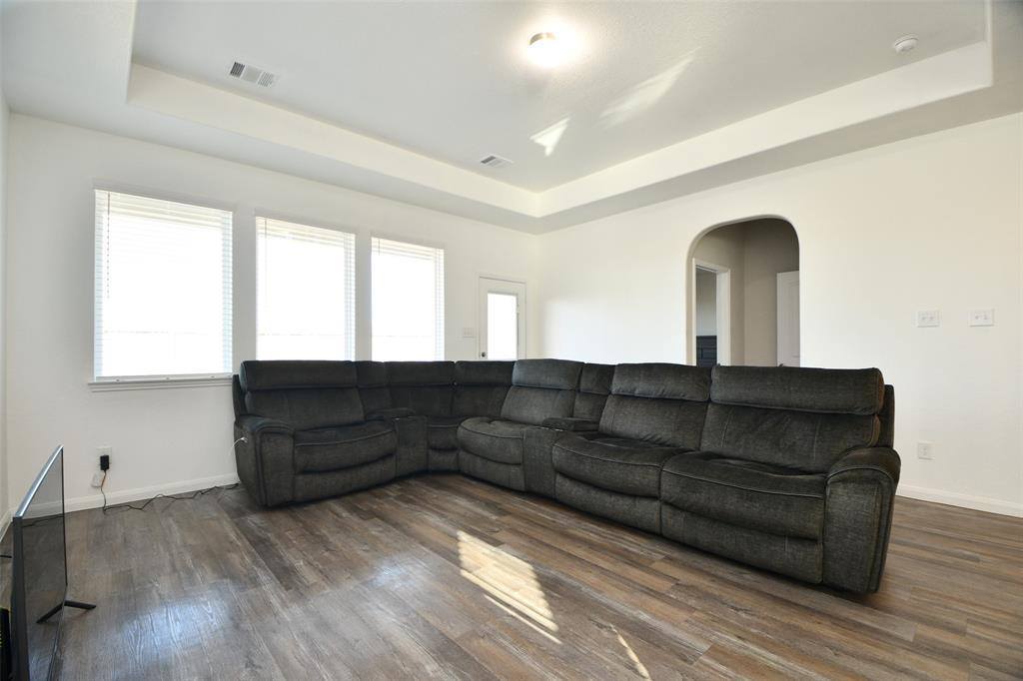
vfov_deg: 77.3
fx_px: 426
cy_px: 340
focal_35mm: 15
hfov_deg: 100.4
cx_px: 512
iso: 320
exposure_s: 1/60
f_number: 4
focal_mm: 10
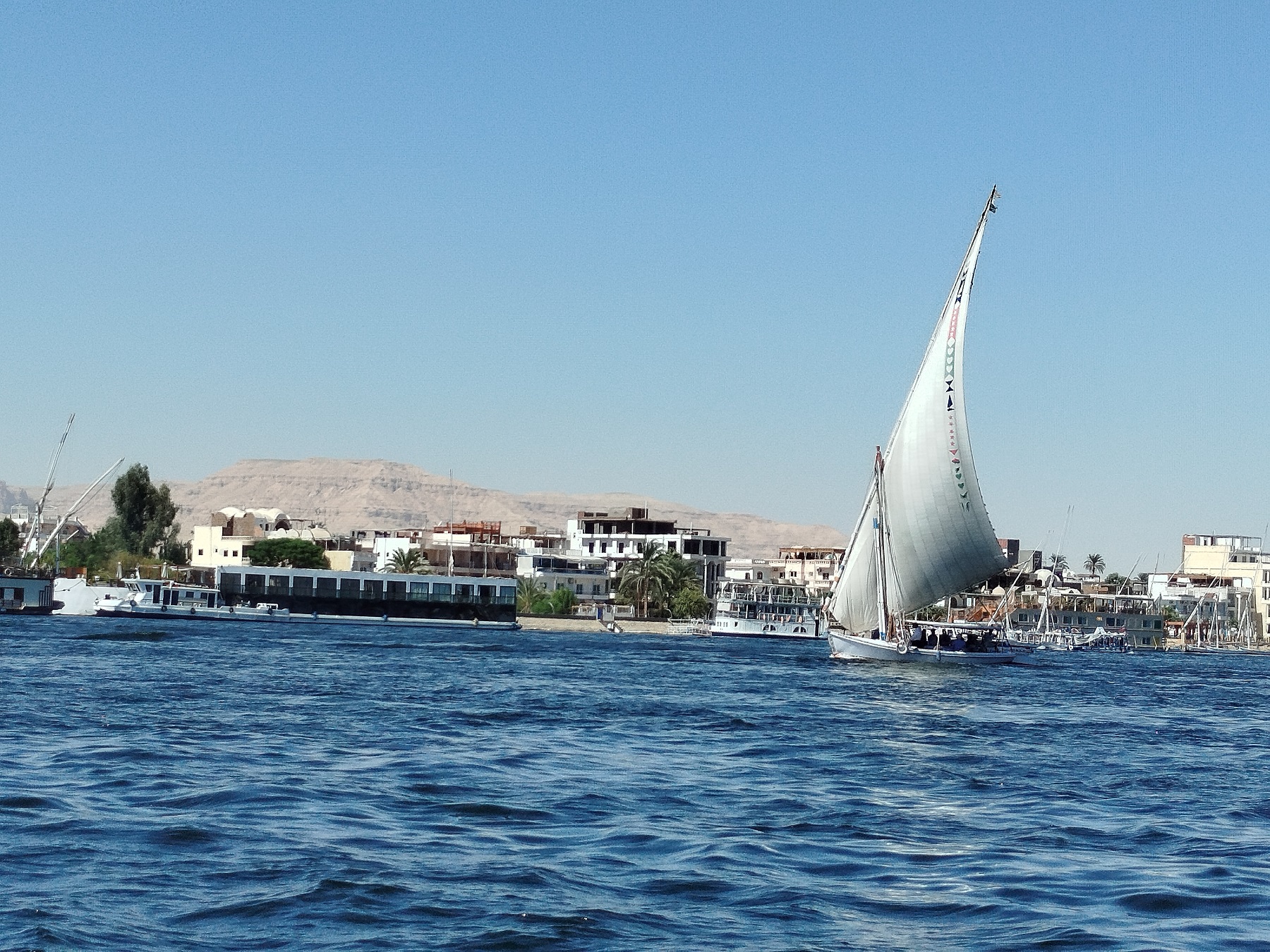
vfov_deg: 16.8
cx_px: 635
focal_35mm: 88
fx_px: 3229
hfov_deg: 22.3
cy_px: 476
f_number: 1.7
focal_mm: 5.31
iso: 50
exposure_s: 1/949
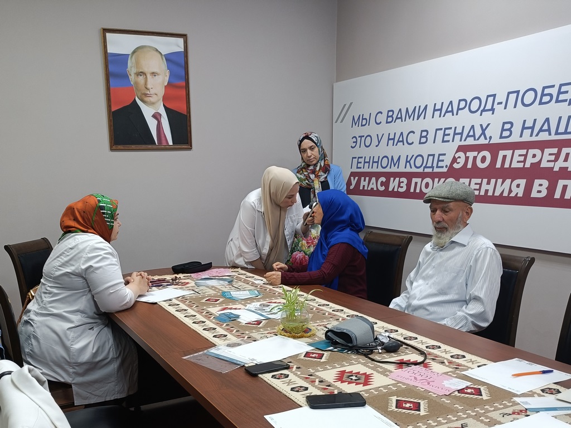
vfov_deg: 54.9
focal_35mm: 25
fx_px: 412
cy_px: 214
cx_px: 286
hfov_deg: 69.4
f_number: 1.7
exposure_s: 1/50
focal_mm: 4.7
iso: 500
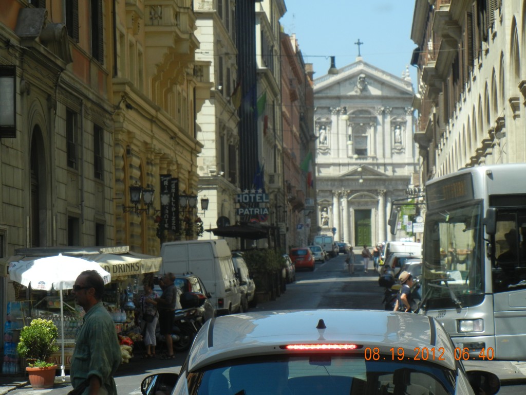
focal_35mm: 133
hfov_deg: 14.8
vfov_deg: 11.1
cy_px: 198
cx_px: 263
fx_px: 2021
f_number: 4.6
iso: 160
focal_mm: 24
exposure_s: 1/402
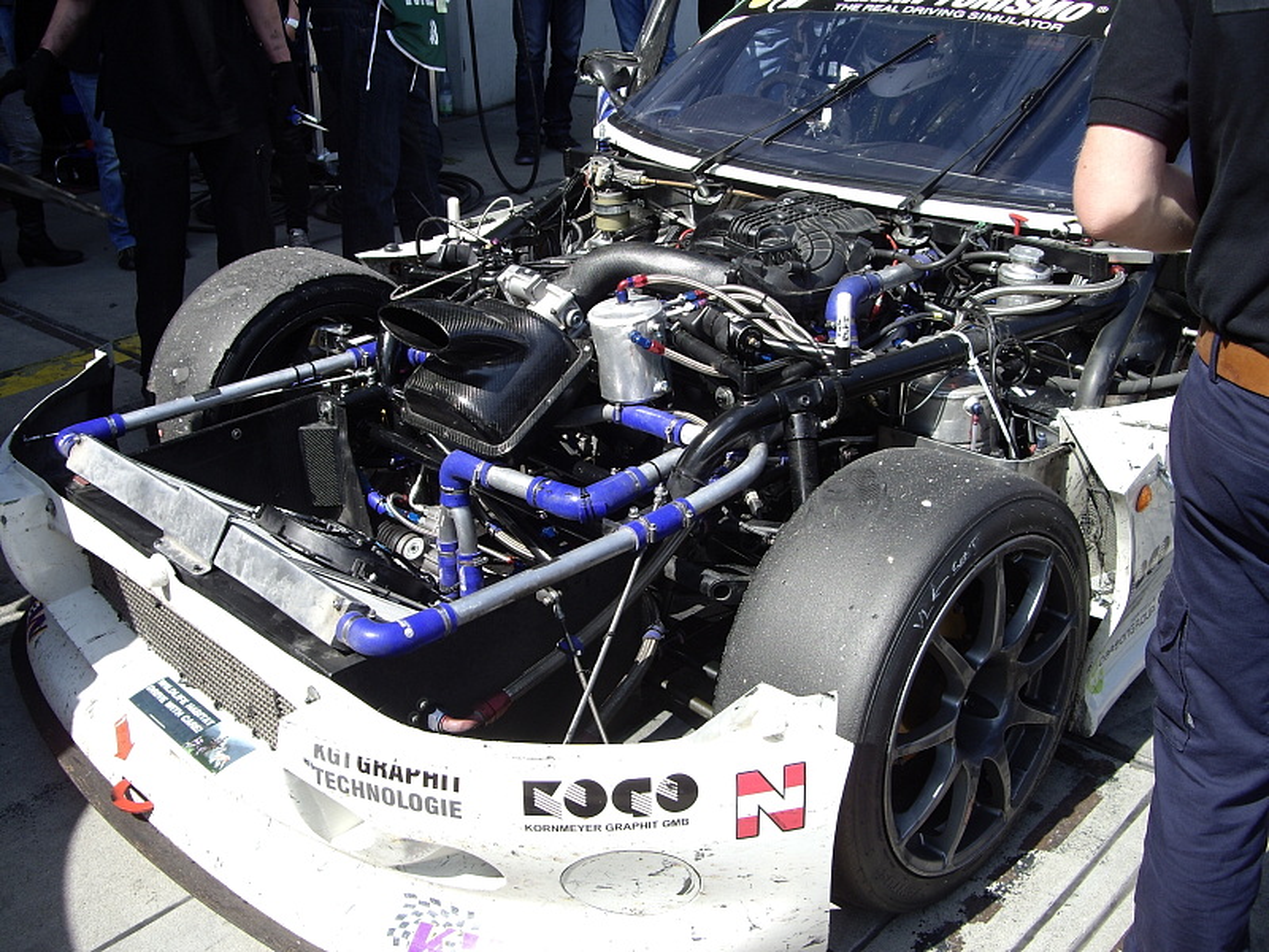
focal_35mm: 38
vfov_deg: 37.7
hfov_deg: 49.0
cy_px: 476
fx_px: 1393
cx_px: 634
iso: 50
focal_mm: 7.9
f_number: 2.8
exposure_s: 1/400
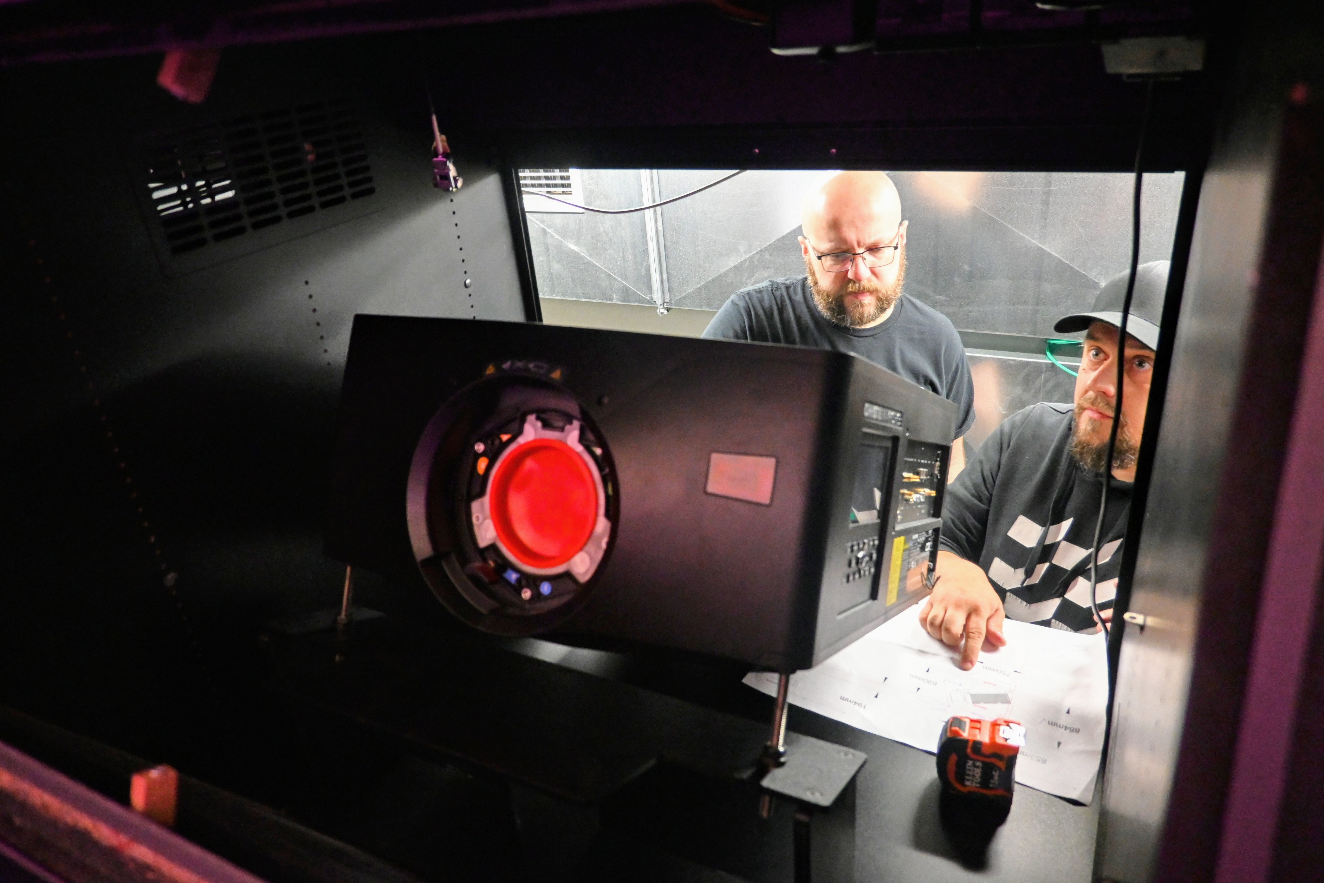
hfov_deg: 73.7
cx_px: 662
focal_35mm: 24
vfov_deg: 53.1
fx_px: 883
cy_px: 442
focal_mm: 16
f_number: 3.5
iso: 3200
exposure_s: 1/80
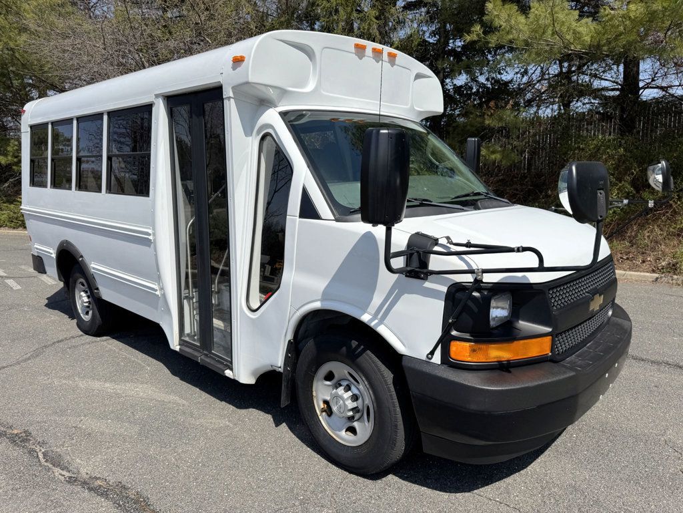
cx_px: 342
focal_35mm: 24
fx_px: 474
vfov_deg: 56.8
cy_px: 256
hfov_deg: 71.6
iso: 80
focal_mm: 6.76
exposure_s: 1/7937
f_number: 1.78
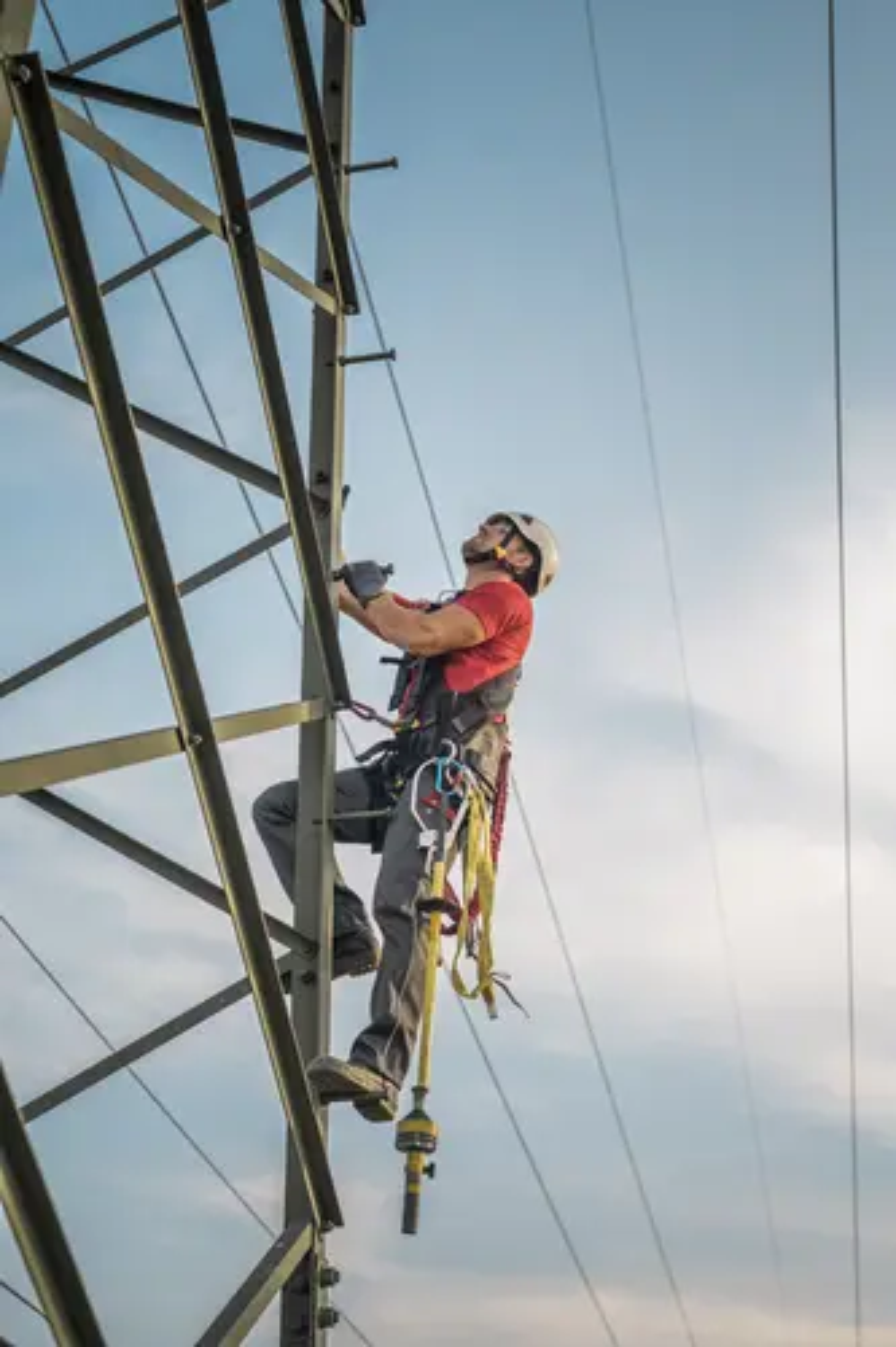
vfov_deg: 39.6
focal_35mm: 50
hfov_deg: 27.0
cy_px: 674
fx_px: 1868
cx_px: 448
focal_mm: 50
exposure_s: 1/1600
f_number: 3.2
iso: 100
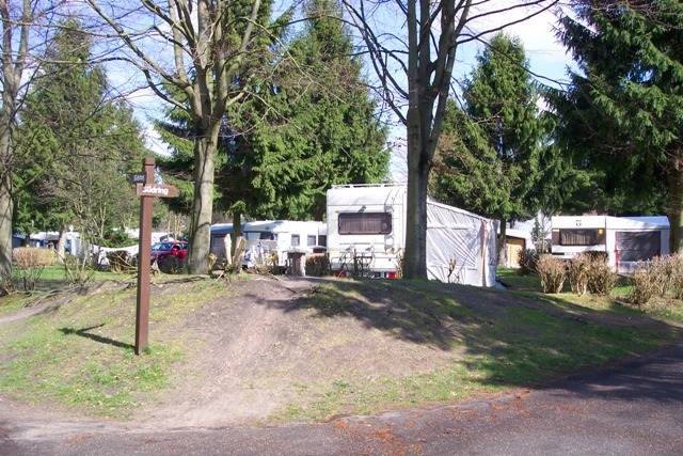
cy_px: 228
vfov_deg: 35.1
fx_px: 721
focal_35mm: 38
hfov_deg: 50.7
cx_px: 342
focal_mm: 8
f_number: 4.8
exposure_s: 1/250
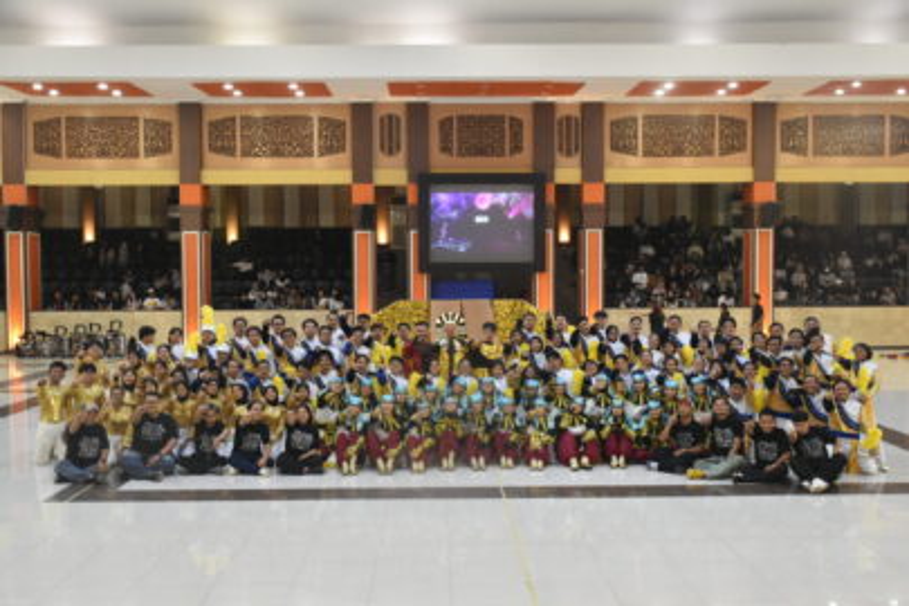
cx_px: 454
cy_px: 303
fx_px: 1023
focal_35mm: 40
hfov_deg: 47.9
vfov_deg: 33.0
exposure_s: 1/60
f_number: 4
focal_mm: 27
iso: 2000
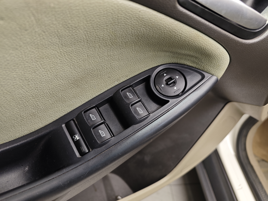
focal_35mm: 23
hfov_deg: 73.9
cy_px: 100
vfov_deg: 58.9
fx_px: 178
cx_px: 134
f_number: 1.9
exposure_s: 1/40
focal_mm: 8.7
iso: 500
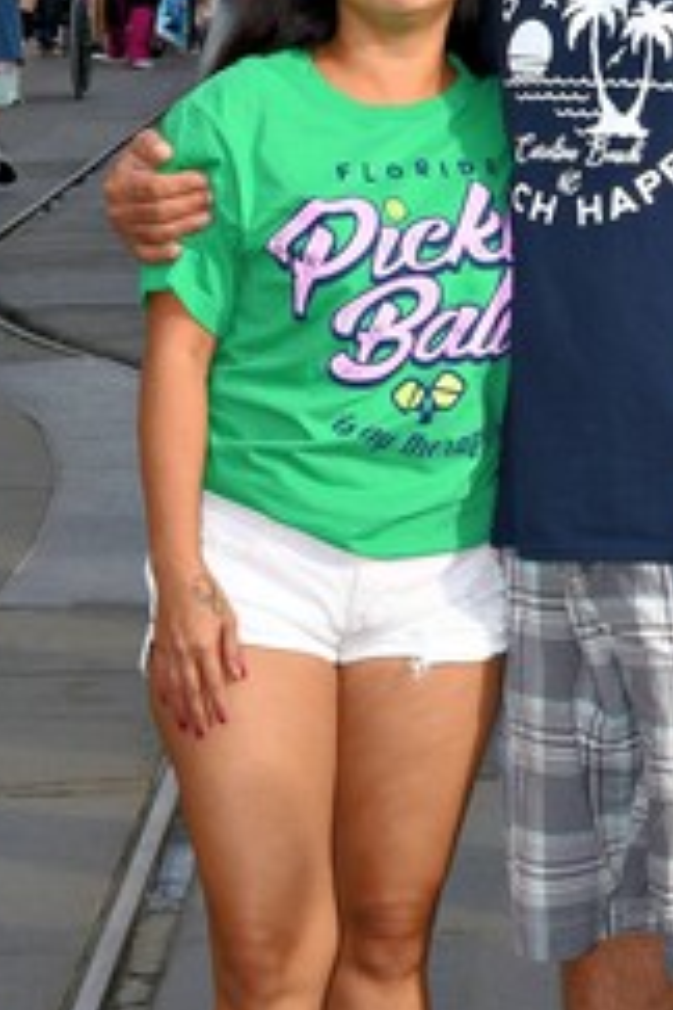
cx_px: 665
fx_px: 5580
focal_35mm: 199
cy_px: -141
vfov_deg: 10.2
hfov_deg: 6.9
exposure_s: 1/250
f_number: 13
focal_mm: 42
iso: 400
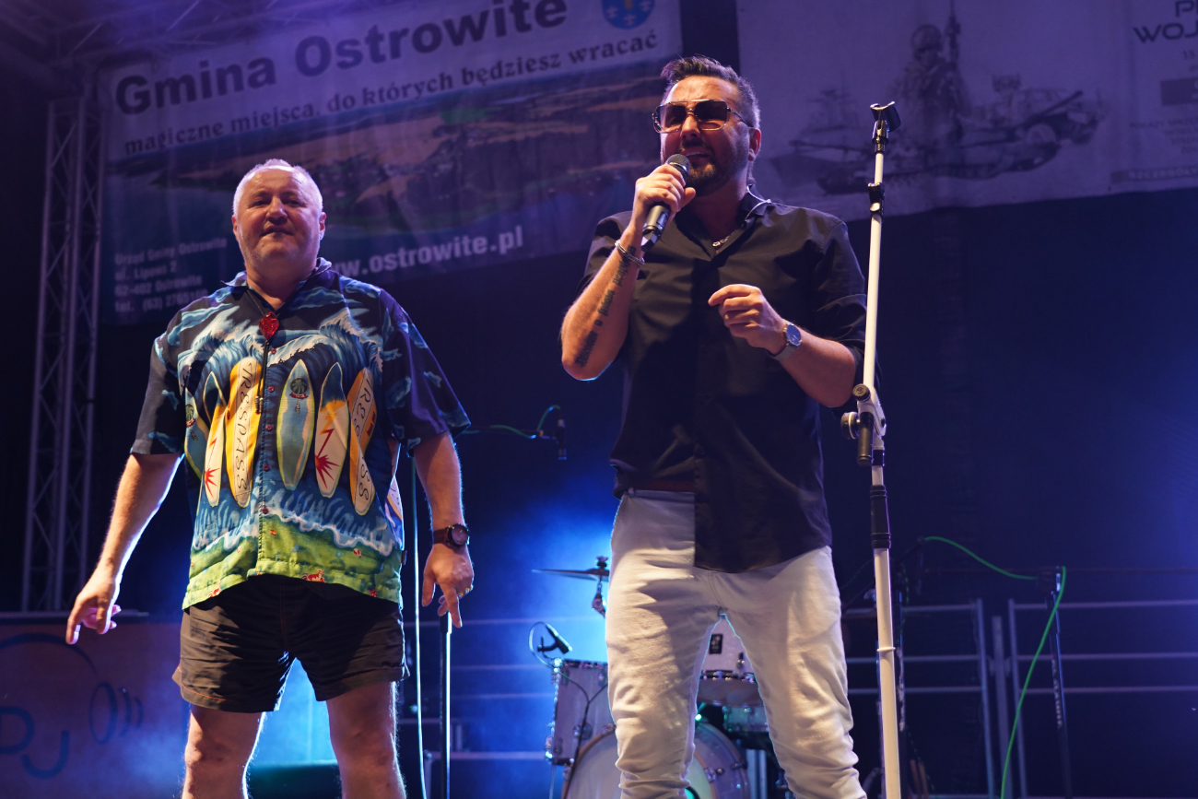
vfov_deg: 28.7
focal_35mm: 47
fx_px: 1564
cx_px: 599
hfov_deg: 41.9
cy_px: 400
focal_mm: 47
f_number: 4
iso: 2000
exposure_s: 1/100
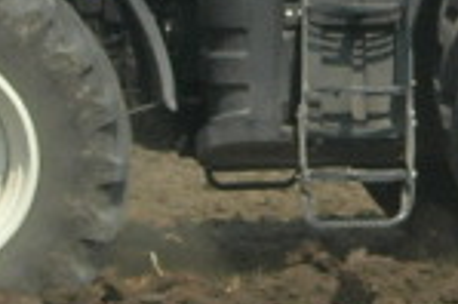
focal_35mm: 659
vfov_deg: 2.1
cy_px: 6
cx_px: 707
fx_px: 8375
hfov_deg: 3.1
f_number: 7.3
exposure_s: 1/267
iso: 64
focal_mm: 19.1
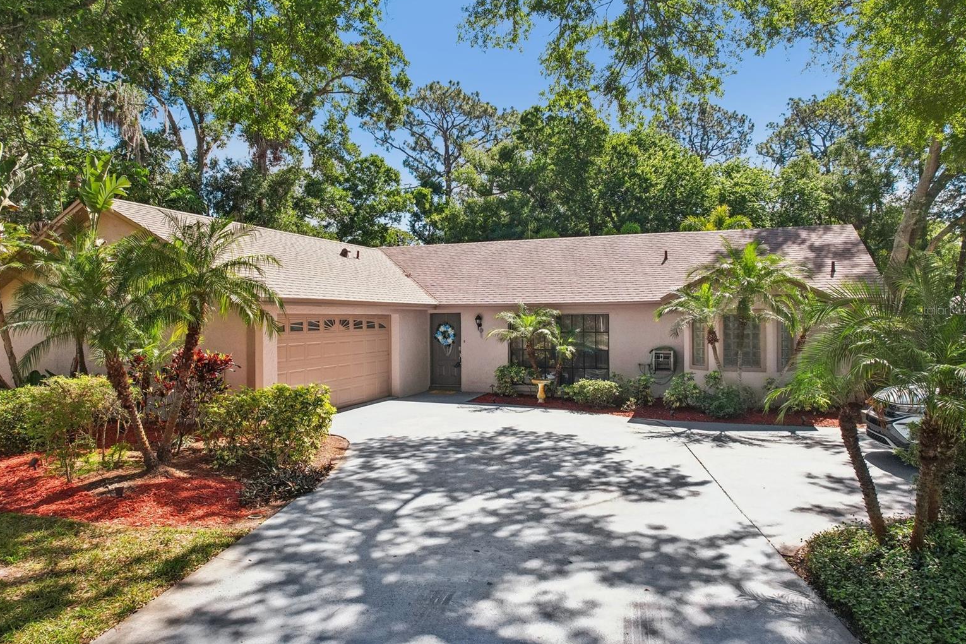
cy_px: 310
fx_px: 617
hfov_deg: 76.1
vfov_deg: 55.1
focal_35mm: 23
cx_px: 468
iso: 400
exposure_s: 1/500
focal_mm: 8.4
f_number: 2.8
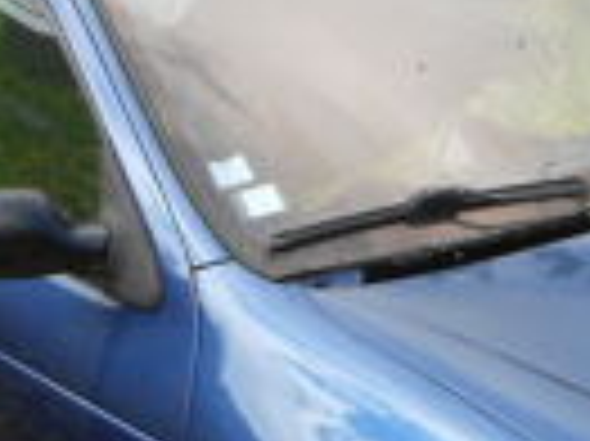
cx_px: 500
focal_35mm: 106
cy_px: 392
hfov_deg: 18.3
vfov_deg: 13.8
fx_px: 1805
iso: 80
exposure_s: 1/320
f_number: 3.4
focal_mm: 5.3
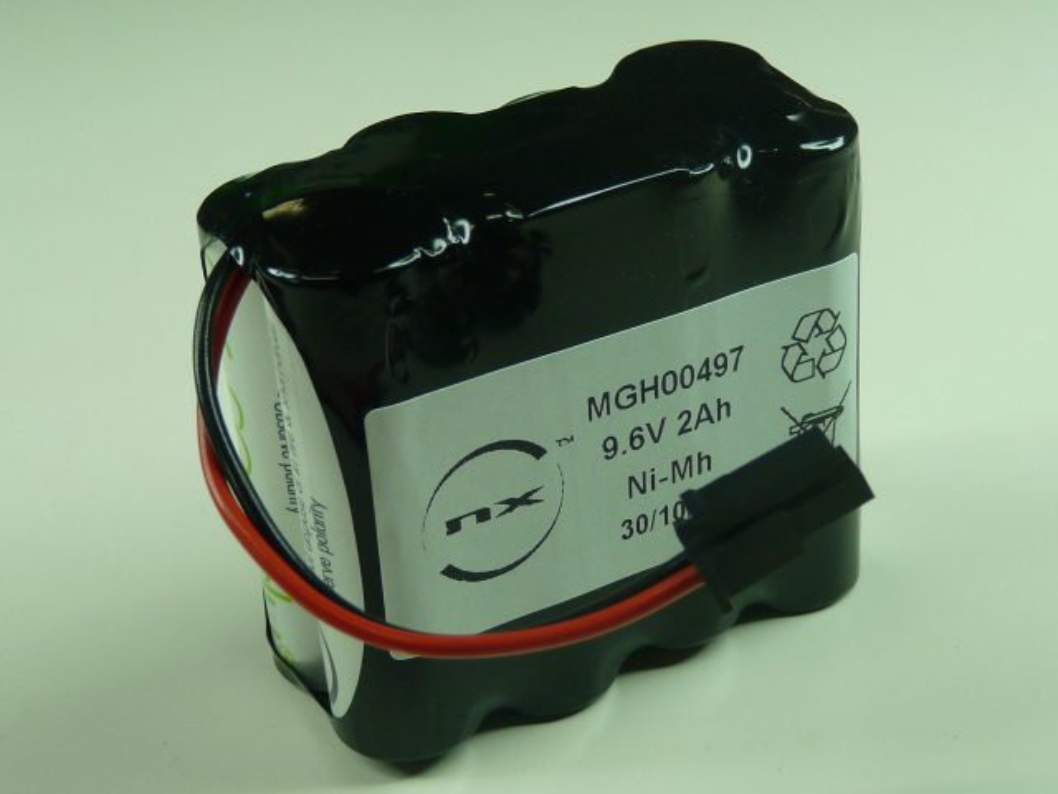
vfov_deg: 22.6
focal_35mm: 65
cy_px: 397
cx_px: 529
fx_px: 1987
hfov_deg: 29.8
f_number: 3
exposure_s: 1/60
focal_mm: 6.6
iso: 100
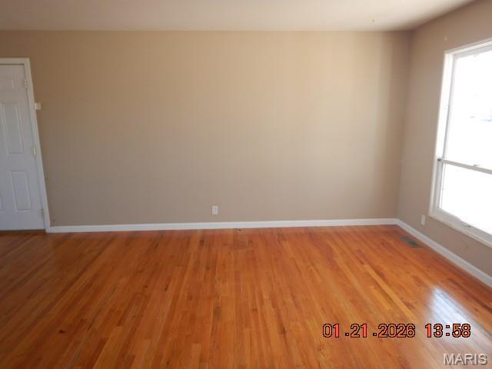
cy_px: 184
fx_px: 341
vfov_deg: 56.8
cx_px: 246
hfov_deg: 71.6
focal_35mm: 24
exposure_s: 1/50
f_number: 2.8
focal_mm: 4.3
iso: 125
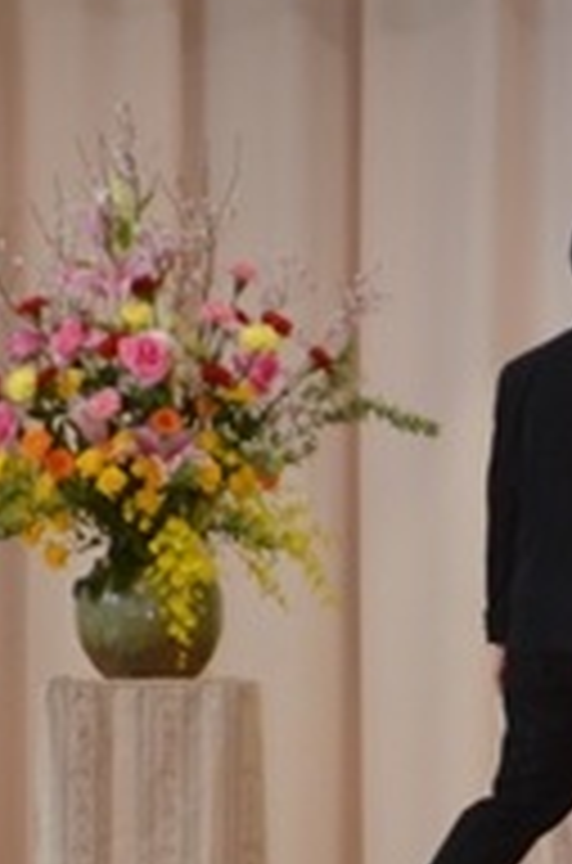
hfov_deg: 1.8
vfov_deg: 2.6
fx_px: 18714
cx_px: 453
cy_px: 783
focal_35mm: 781
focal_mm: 200
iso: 3200
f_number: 5.6
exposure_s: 1/200
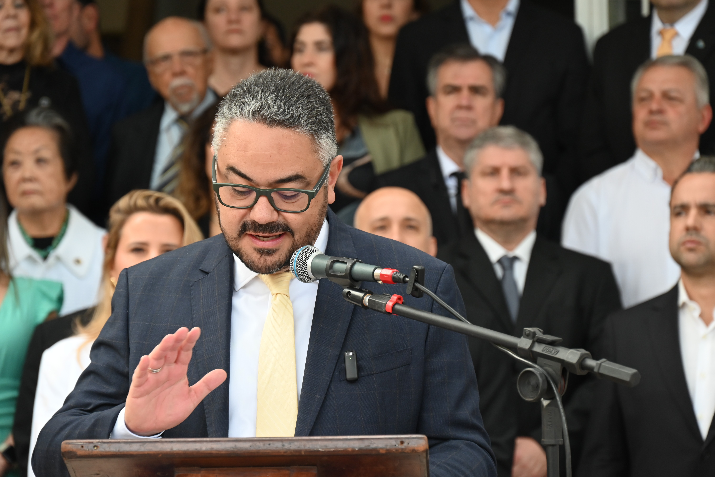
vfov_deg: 9.2
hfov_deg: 13.7
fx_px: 2980
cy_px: 238
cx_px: 358
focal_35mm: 150
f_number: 6.3
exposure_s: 1/250
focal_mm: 150
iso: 1000
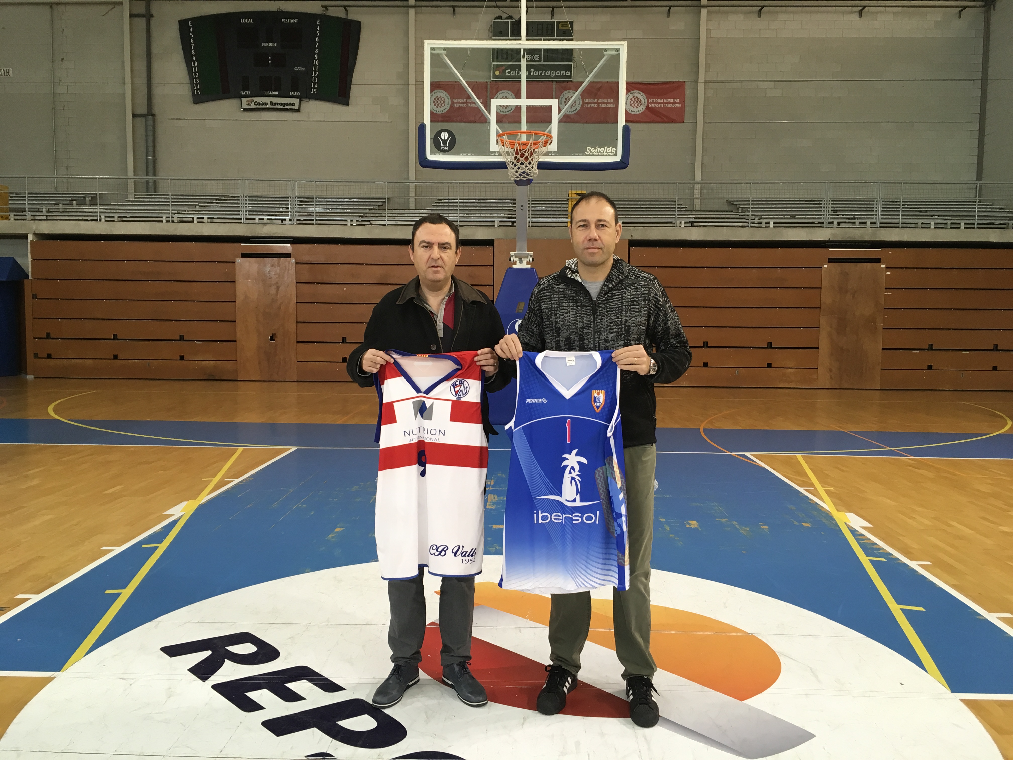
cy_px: 380
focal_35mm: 29
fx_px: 849
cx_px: 506
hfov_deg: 61.7
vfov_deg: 48.2
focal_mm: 4.15
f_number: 2.2
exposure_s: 1/33
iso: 64
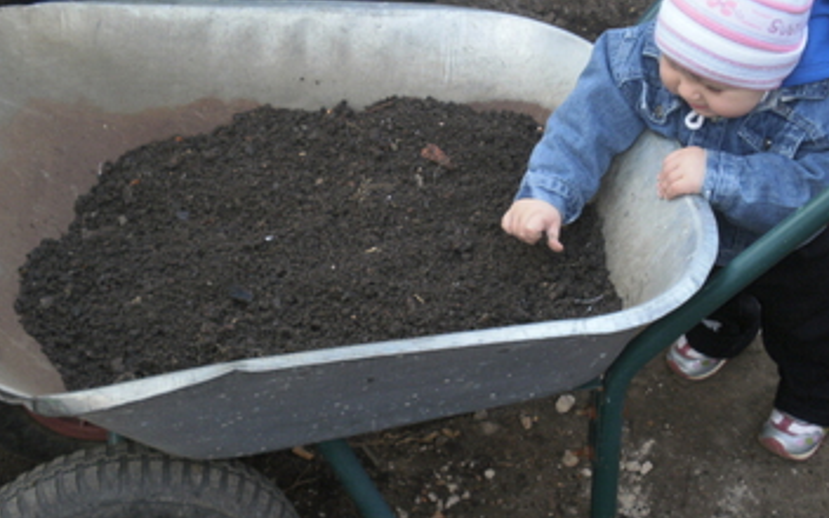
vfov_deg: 15.5
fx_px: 1898
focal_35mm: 84
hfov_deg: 24.6
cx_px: 462
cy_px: 198
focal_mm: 10.3
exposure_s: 1/40
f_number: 4.2
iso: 100
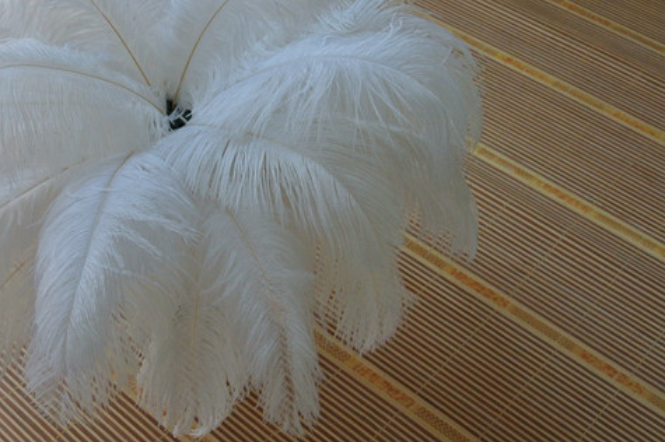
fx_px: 960
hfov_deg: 37.7
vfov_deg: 25.9
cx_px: 204
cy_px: 208
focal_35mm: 52
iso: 400
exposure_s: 1/250
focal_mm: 11
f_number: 3.5
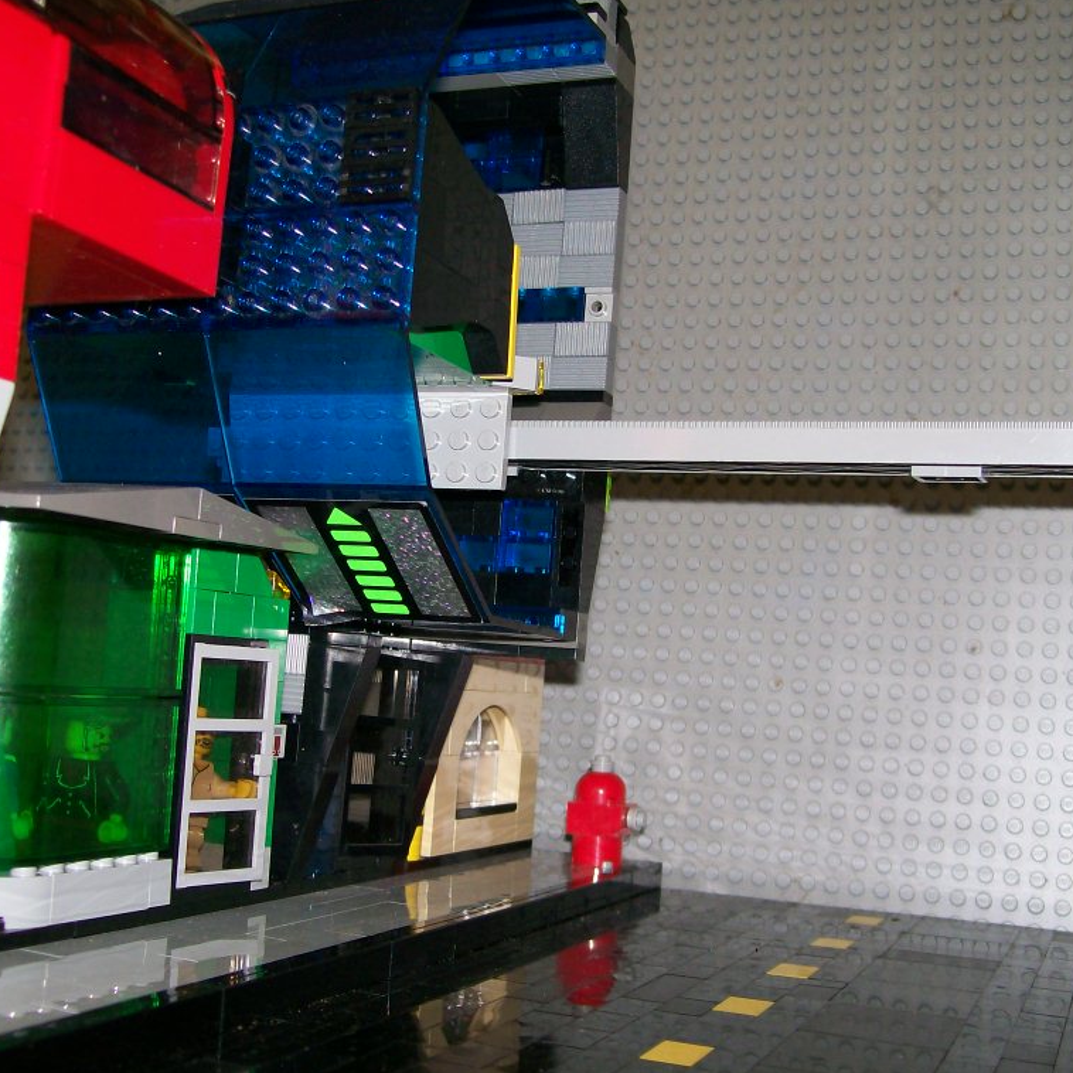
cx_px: 481
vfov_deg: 39.2
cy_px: 535
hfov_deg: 39.1
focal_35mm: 43
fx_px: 1508
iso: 80
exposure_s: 1/64
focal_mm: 6
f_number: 2.7
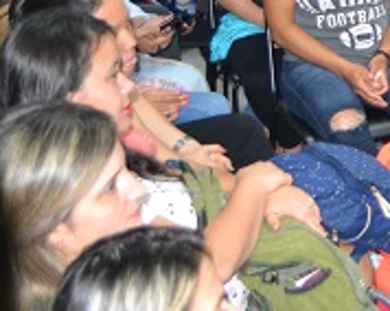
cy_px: -138
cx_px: 741
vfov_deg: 12.1
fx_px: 1407
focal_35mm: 122
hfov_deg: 13.8
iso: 1400
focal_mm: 22
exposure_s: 1/60
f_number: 4
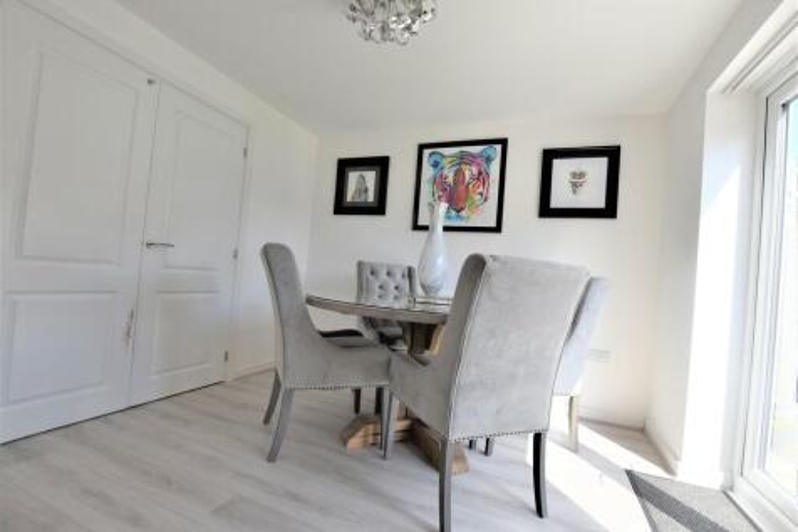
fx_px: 332
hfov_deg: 100.4
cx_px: 399
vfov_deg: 77.3
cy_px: 266
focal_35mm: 15
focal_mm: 10
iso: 200
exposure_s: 1/250
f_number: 6.3
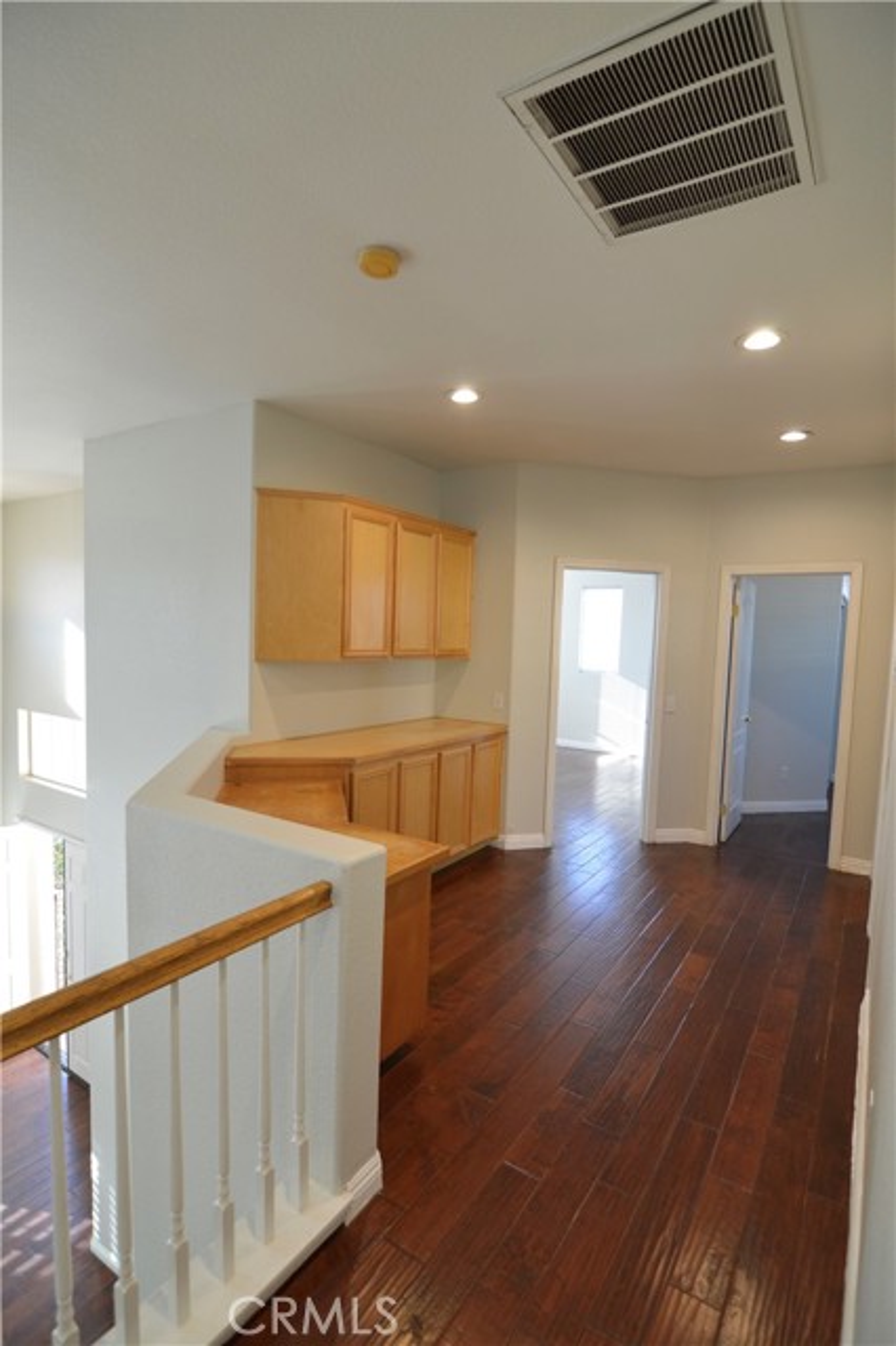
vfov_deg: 95.0
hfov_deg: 72.0
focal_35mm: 16
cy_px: 673
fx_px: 617
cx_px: 448
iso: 400
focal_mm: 11
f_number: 3.5
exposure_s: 1/60
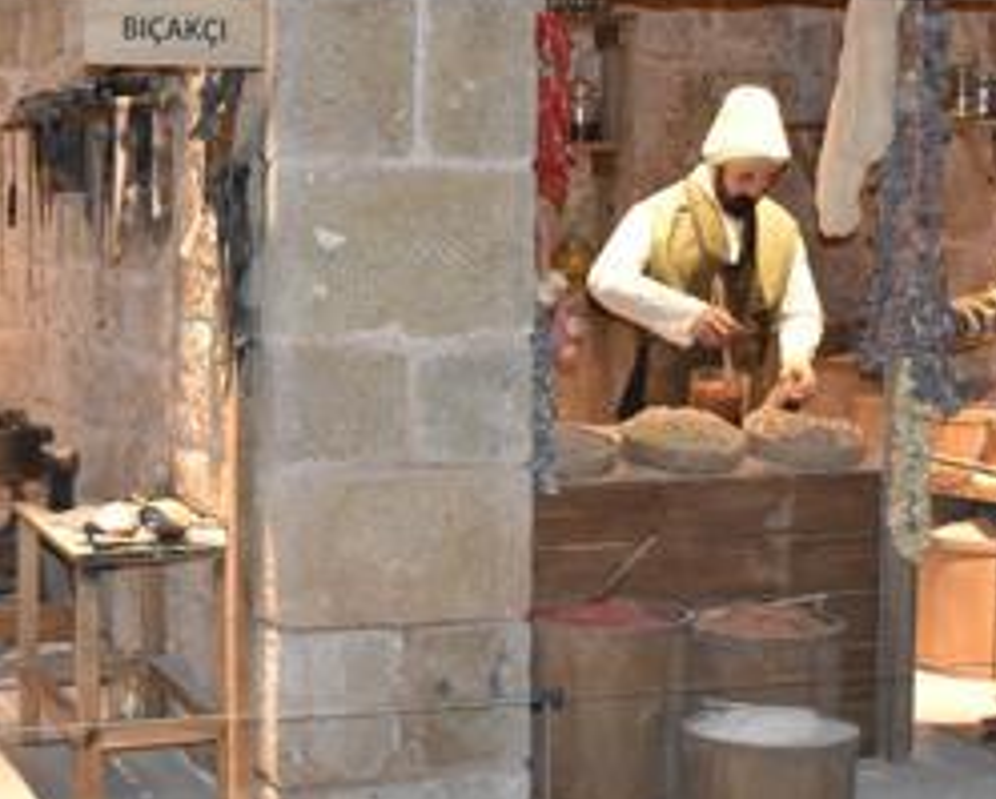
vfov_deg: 19.2
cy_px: 321
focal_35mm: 80
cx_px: 327
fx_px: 2366
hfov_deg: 23.7
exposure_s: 1/60
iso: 1000
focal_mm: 23
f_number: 3.8
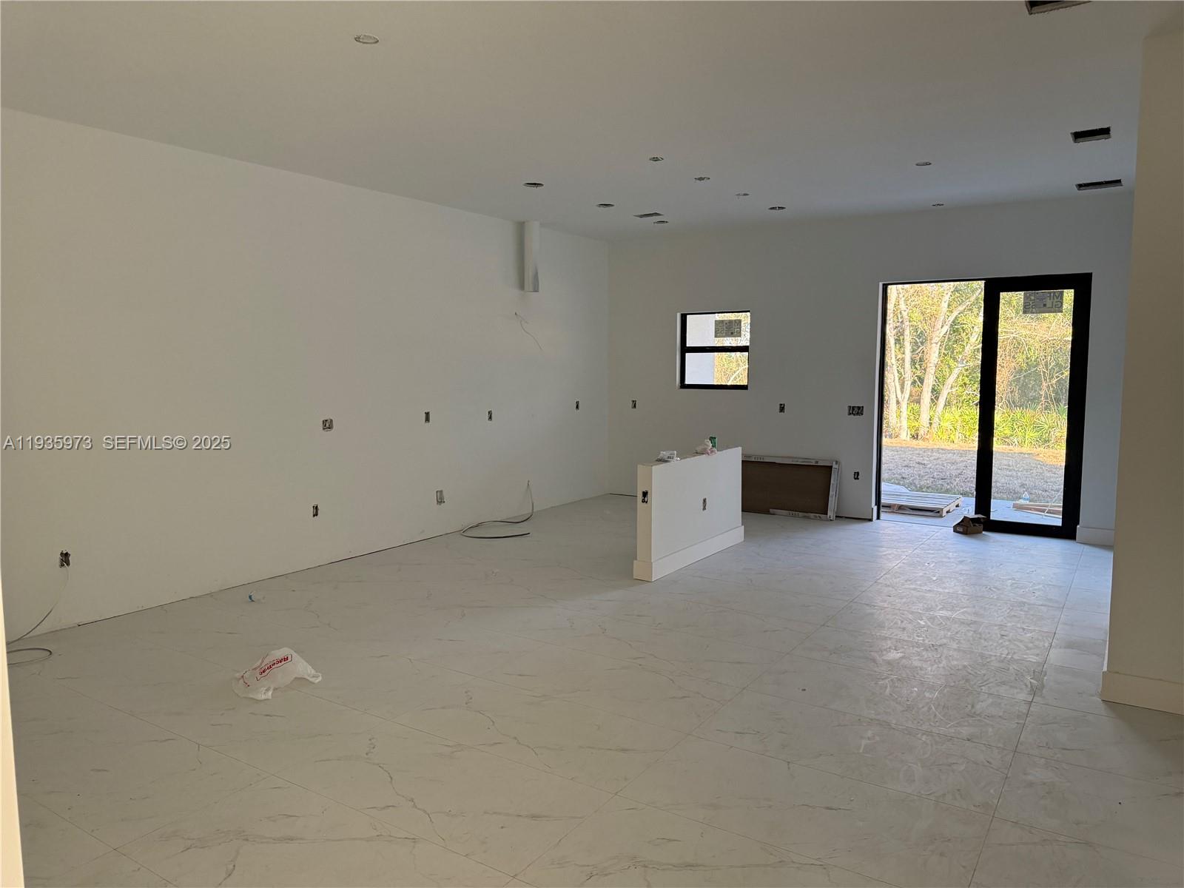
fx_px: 821
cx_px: 592
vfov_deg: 56.8
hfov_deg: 71.6
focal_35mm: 24
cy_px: 444
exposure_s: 1/240
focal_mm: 6.76
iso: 200
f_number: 1.78
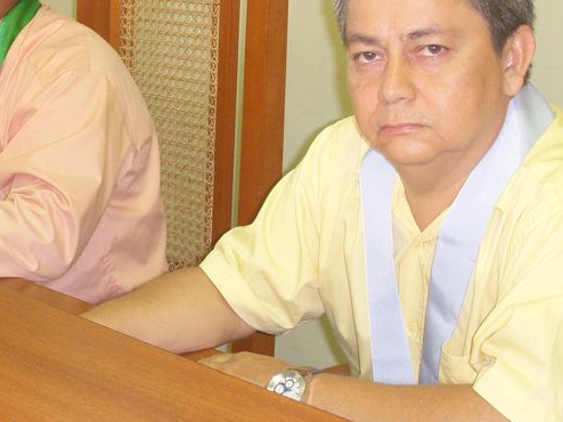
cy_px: 182
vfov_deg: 19.1
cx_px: 164
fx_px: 1252
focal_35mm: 77
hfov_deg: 25.1
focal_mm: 6.3
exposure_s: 1/20
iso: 200
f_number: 3.3
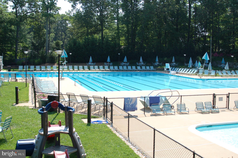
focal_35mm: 42
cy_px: 79
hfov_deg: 46.5
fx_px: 277
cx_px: 119
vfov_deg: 31.8
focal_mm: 28
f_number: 10
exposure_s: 1/400
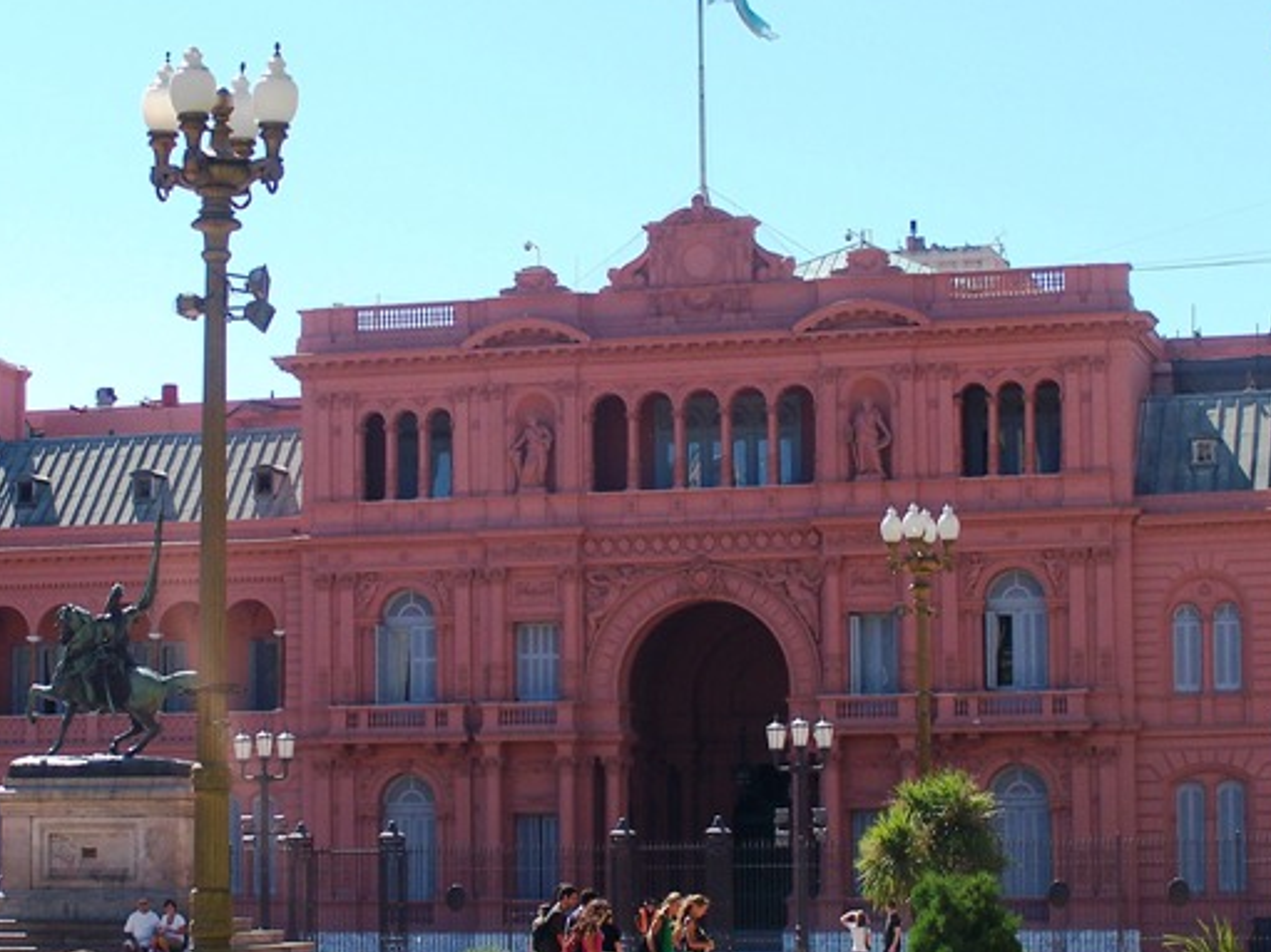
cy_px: 446
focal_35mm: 87
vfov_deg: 17.0
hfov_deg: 22.5
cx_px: 632
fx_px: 3194
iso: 80
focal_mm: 11.5
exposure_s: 1/800
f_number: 3.6
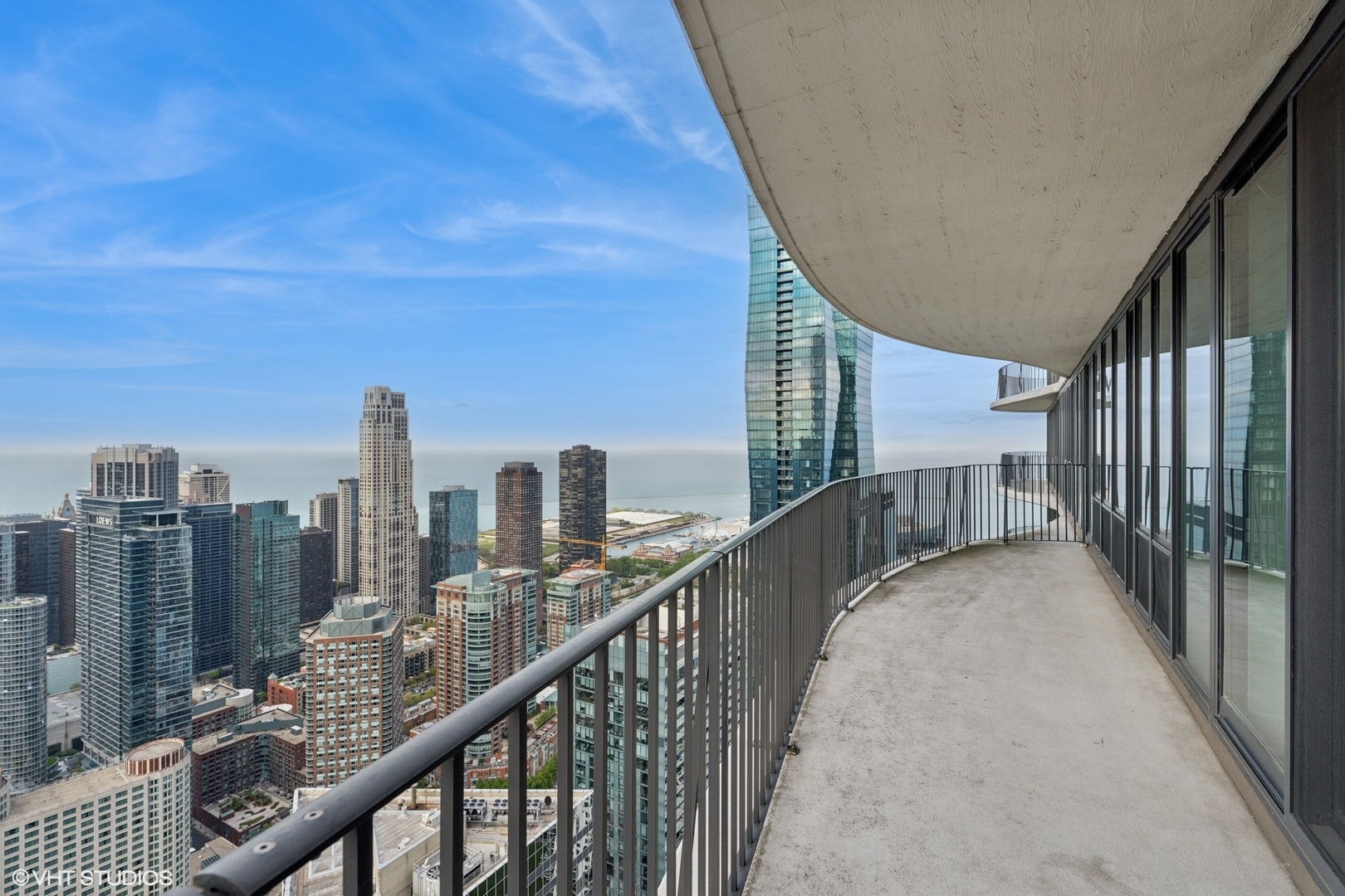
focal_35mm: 16
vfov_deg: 73.7
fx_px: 598
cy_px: 448
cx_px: 672
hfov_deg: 96.7
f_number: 8
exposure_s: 1/320
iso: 320
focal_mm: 16
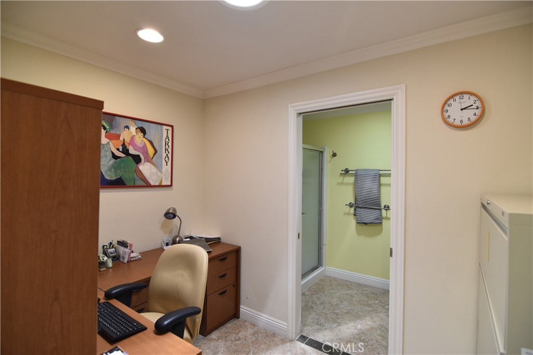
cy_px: 178
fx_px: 244
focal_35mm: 16
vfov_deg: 72.1
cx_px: 266
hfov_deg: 95.0
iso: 500
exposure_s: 1/60
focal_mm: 11
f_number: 4
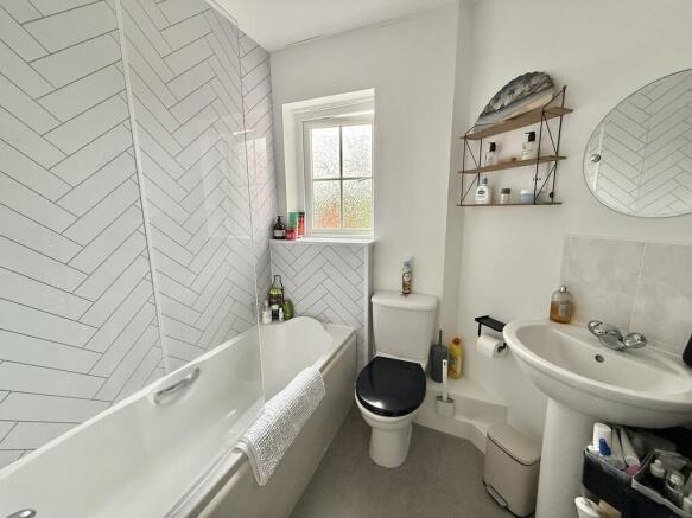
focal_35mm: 14
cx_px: 346
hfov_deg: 102.1
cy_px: 259
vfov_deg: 85.7
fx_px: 280
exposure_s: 1/99
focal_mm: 2.22
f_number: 2.2
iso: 125
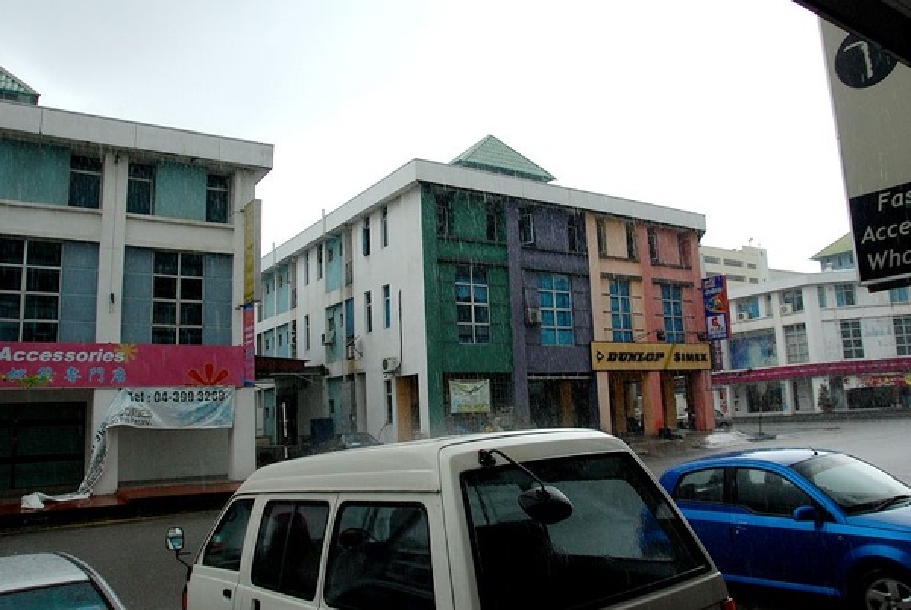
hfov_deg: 67.3
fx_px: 684
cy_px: 305
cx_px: 456
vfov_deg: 48.1
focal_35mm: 27
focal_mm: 18
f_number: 10
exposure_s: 1/200
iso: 800
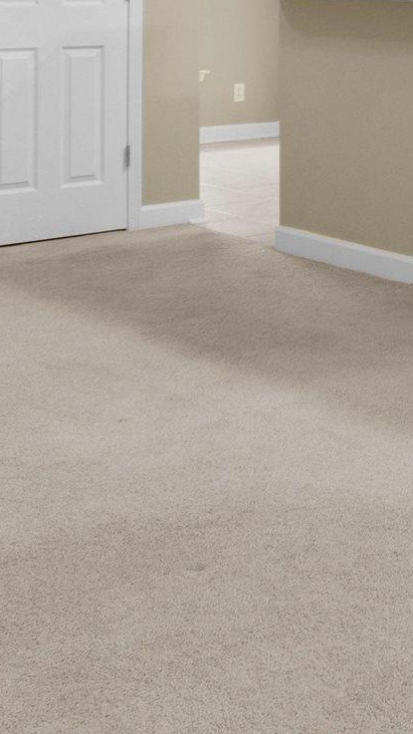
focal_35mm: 66
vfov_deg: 29.4
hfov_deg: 17.0
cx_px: 568
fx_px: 1285
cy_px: -34
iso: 100
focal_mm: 10
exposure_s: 4
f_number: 4.5
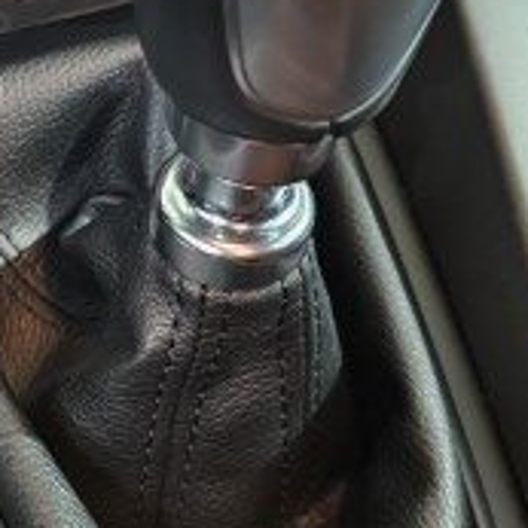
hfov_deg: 22.8
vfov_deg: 22.9
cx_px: 110
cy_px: 153
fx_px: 1294
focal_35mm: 75
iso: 1250
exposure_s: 1/25
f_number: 1.7
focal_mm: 6.3
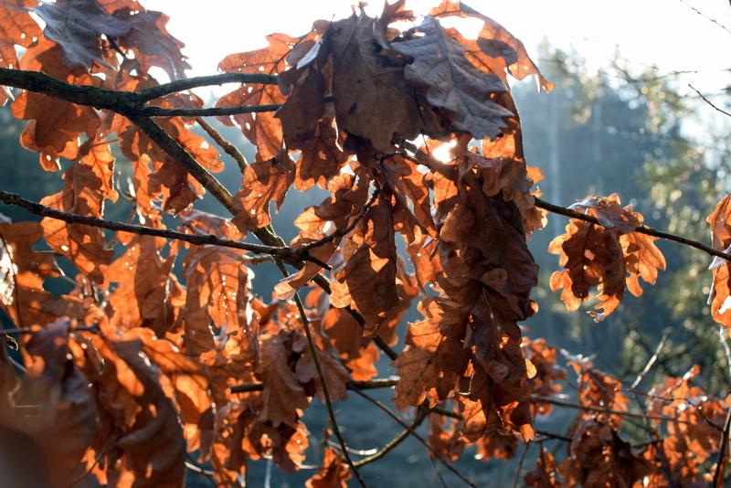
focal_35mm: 52
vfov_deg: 25.8
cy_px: 244
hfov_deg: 37.8
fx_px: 1066
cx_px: 366
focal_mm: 35
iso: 400
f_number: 7.1
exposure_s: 1/125
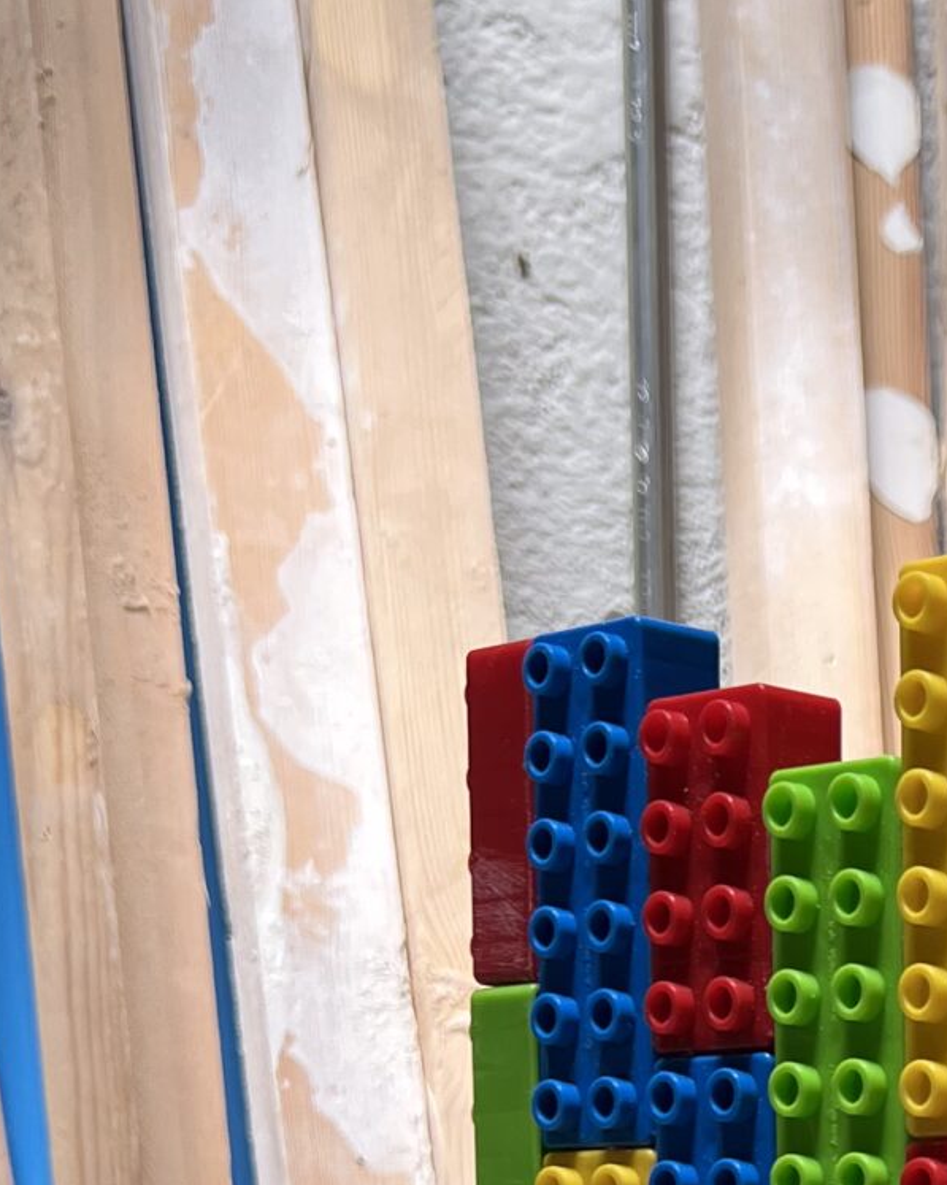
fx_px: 3050
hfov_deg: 16.3
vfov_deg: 19.9
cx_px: 1361
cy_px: 1596
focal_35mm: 87
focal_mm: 5.7
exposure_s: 1/292
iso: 40
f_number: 1.5
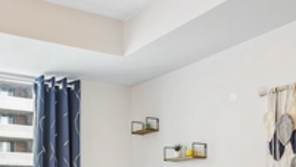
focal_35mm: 50
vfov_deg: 22.1
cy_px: 201
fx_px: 392
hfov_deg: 40.2
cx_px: 74
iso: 100
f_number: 8
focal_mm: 16
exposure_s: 1/1.25
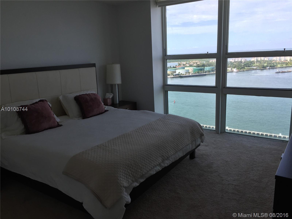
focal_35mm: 29
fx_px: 245
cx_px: 146
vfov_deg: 48.2
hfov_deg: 61.7
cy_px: 110
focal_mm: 4.15
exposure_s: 1/608
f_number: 2.2
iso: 32
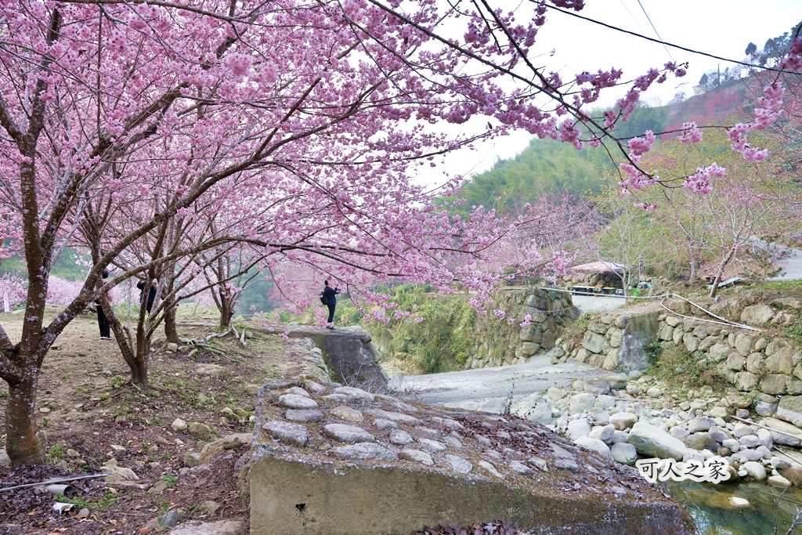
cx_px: 401
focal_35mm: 24
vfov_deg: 53.1
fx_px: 535
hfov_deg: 73.7
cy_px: 268
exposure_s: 1/200
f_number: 8
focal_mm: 24
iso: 500
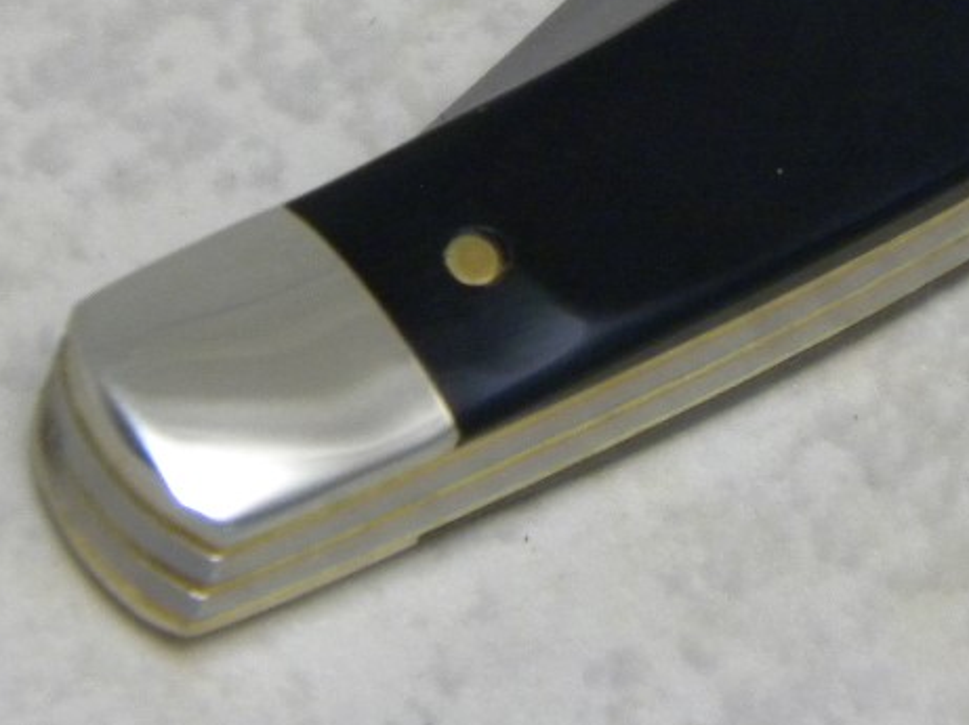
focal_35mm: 228
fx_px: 6377
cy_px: 15
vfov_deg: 6.5
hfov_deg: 8.6
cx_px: 950
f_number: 4.7
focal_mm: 19
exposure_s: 1/18.7
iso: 400
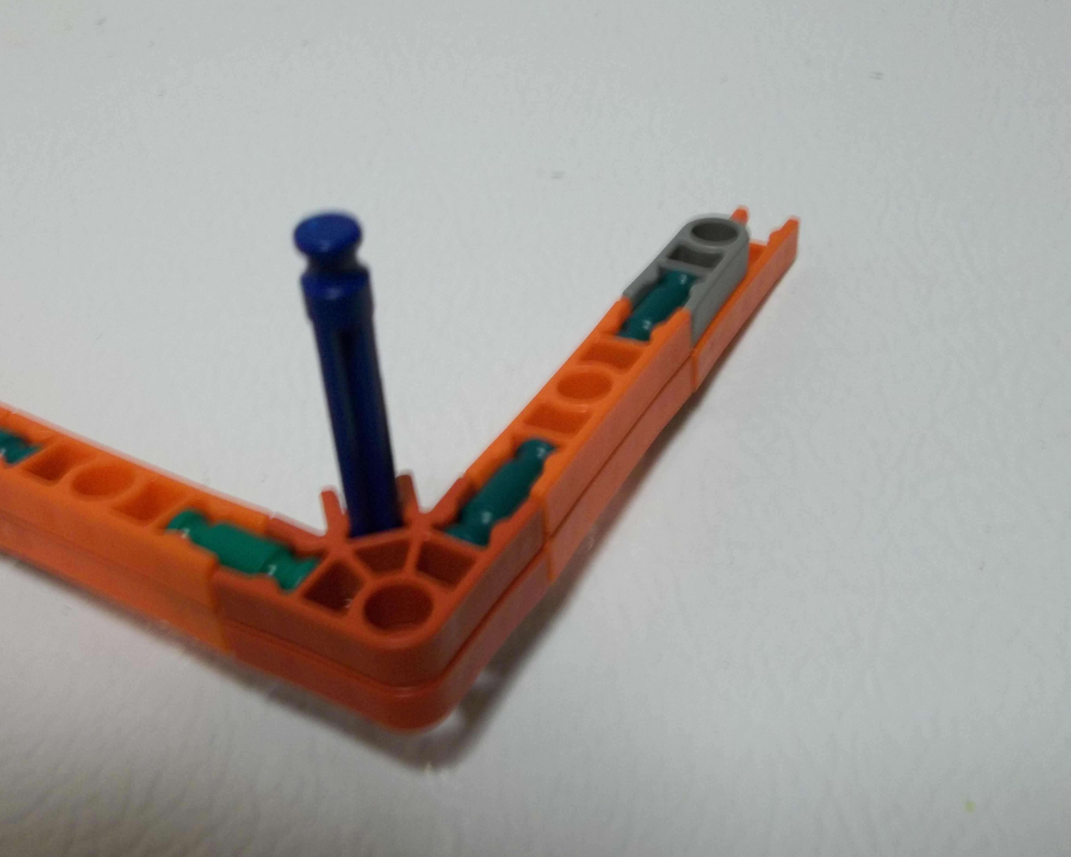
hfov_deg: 46.8
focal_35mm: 39
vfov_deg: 38.2
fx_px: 1236
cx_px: 510
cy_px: 429
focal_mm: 6.6
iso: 160
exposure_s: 1/10
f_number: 4
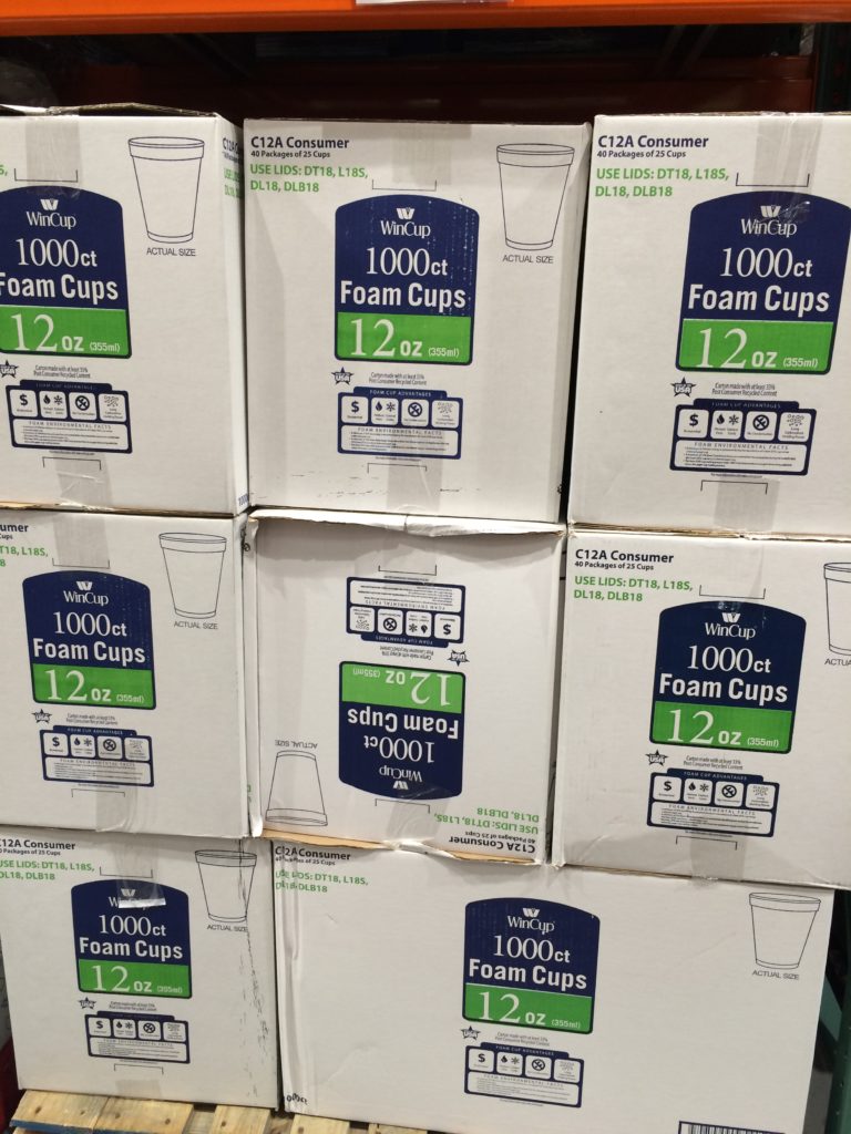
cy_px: 567
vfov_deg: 61.7
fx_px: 951
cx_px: 426
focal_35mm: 29
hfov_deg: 48.2
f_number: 2.2
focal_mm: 4.15
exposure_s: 1/33
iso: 100
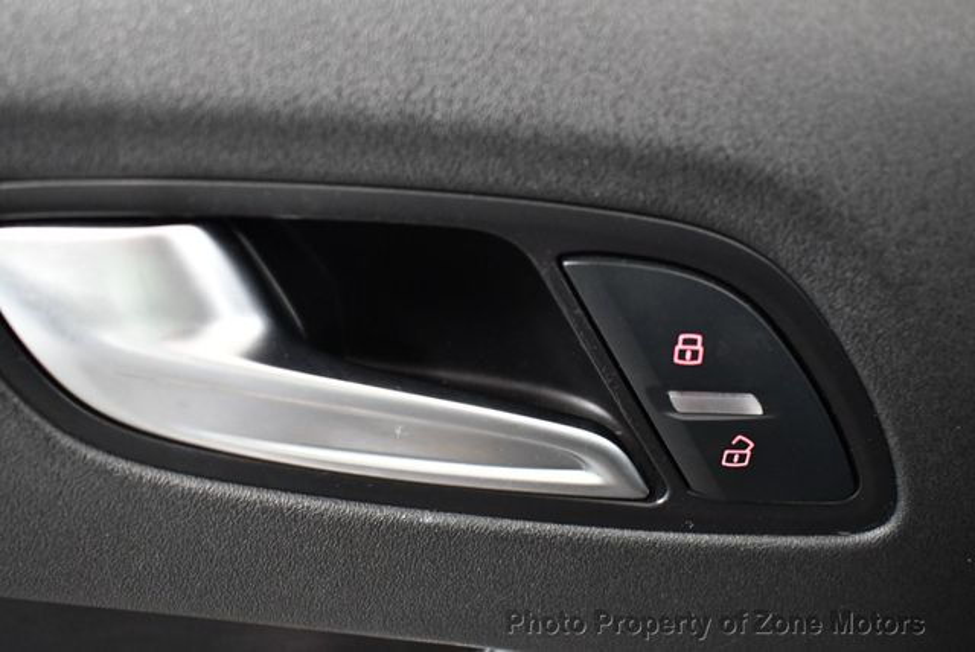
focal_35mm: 36
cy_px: 326
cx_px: 488
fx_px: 976
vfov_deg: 36.9
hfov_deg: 53.1
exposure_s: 1/80
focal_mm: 18
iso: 3200
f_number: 3.5
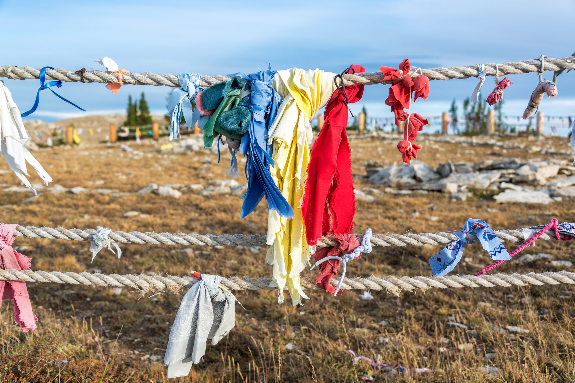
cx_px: 292
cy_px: 196
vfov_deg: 35.9
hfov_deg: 51.9
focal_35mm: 37
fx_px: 591
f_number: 6.3
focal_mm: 36
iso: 200
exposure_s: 1/400
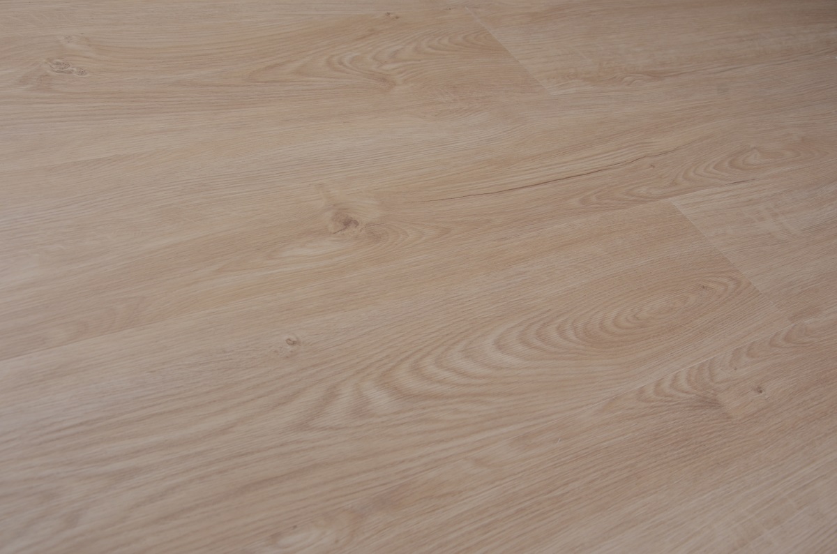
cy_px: 277
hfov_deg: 49.7
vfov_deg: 34.0
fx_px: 905
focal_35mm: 39
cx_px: 418
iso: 100
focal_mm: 26
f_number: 7.1
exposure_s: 1/100
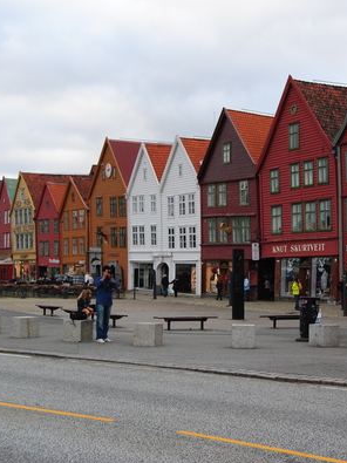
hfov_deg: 25.5
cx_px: 227
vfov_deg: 33.8
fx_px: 762
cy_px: 233
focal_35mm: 57
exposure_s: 1/60
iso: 200
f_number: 5.6
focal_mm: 26
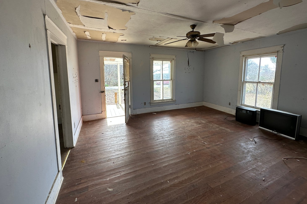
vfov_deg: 76.9
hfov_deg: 100.4
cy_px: 88
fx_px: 128
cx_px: 156
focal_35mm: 15
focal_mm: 2.22
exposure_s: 1/99
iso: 64
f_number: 2.2
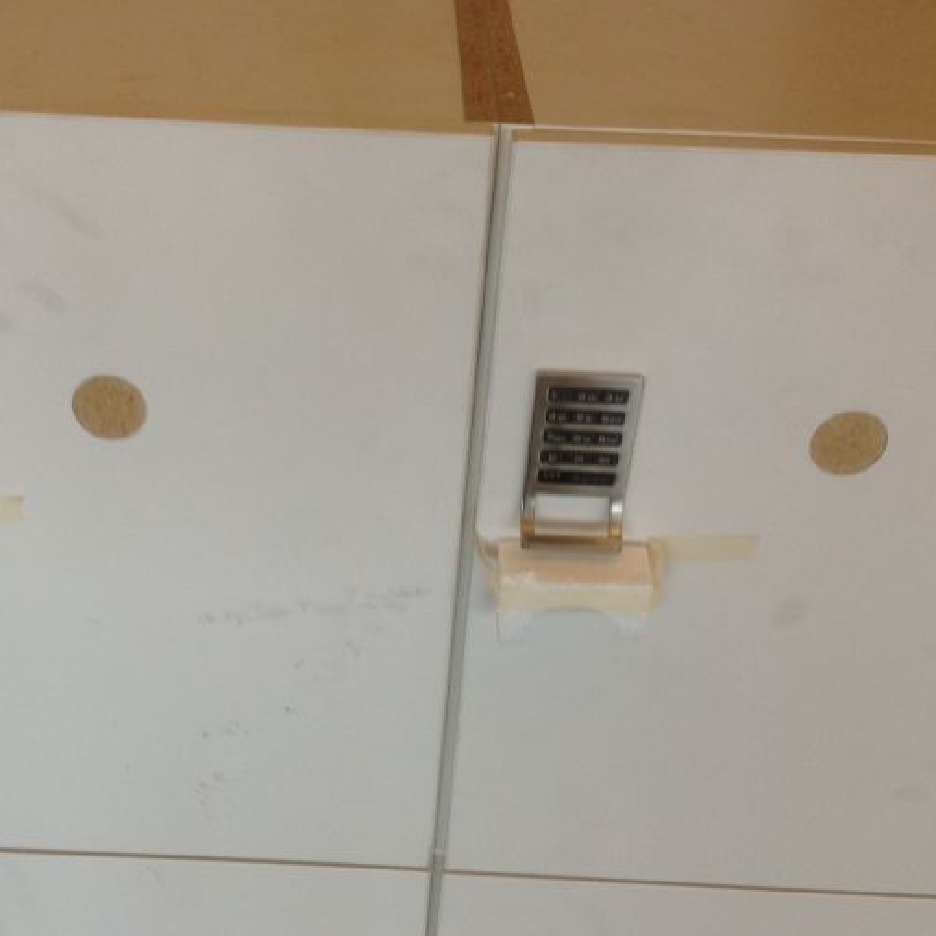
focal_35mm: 49
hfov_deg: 34.6
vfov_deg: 34.7
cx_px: 375
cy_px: 501
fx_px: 1499
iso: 64
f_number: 2.4
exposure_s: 1/25
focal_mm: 4.28
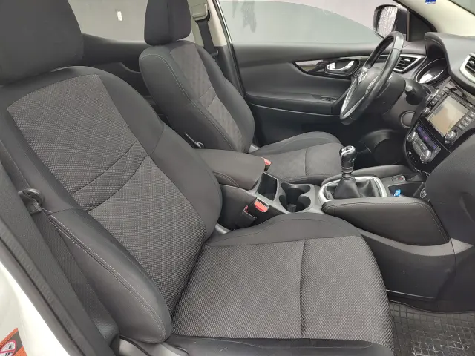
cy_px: 178
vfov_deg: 58.9
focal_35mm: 23
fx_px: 316
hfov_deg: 73.9
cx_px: 238
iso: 113
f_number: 1.8
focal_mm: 5.56
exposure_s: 1/50
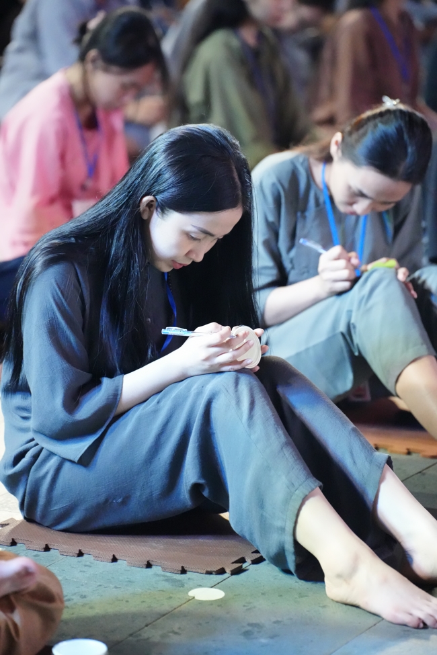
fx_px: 2731
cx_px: 218
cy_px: 328
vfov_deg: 13.7
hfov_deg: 9.1
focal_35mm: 150
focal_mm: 150
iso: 20000
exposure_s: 1/200
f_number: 3.5
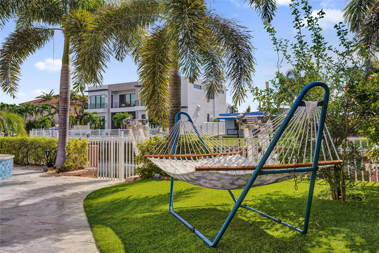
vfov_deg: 45.0
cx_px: 190
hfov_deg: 63.7
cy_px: 126
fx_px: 305
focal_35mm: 29
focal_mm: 29
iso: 800
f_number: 11
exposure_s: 1/3200
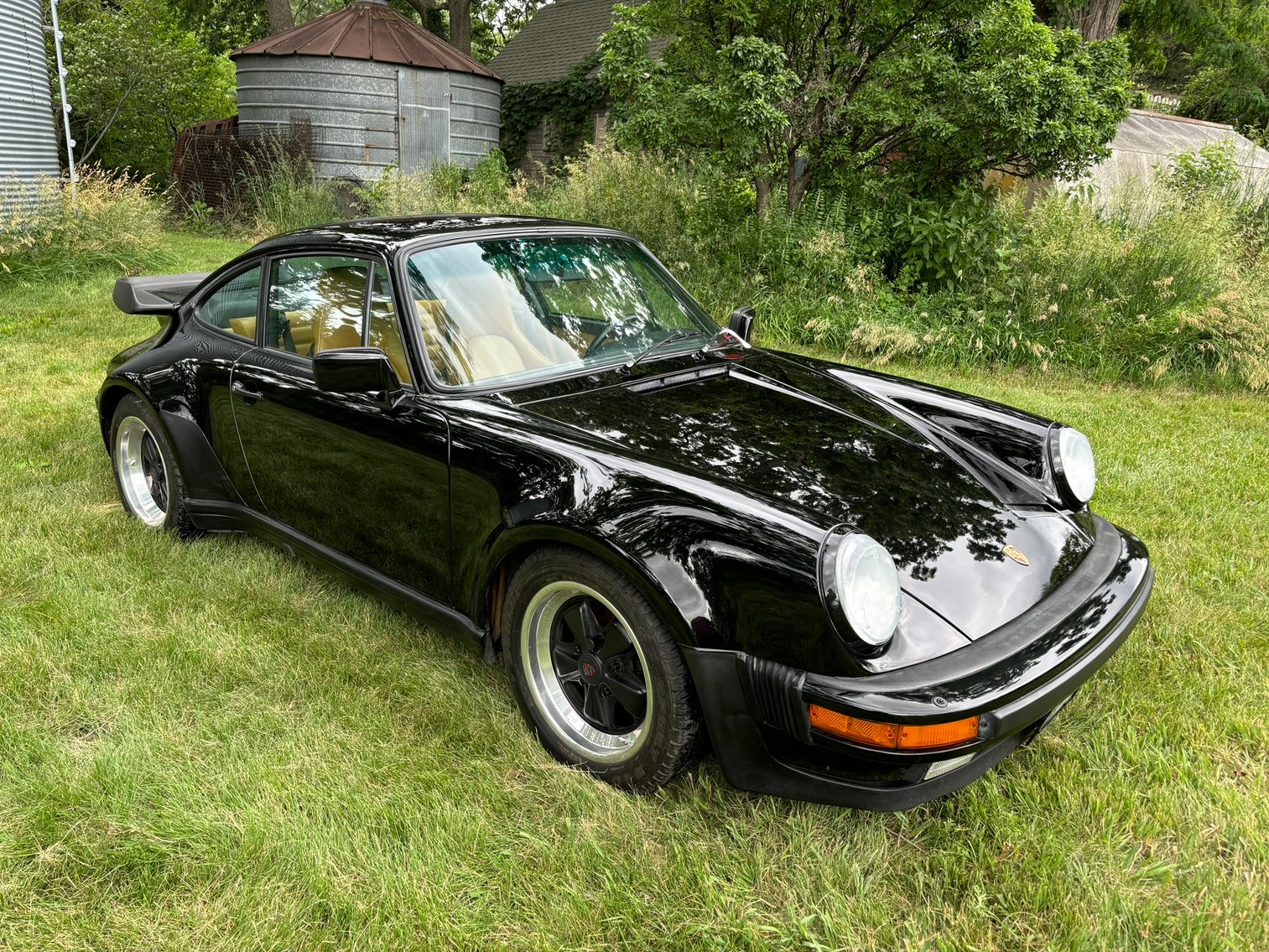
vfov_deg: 53.1
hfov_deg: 67.3
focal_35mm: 26
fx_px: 953
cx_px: 634
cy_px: 476
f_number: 1.6
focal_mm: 5.96
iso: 40
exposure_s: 1/121
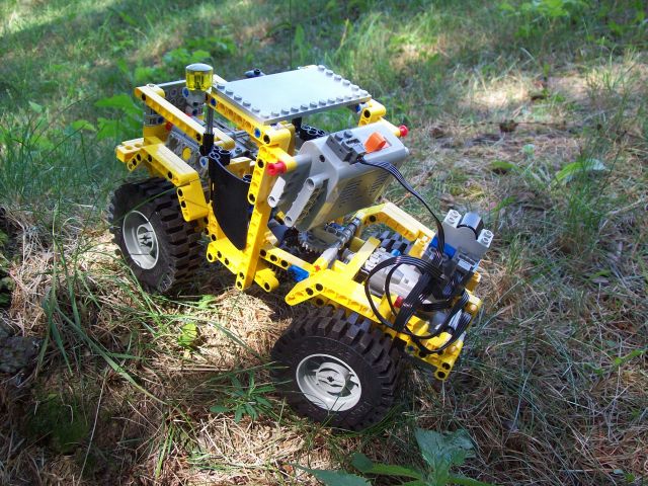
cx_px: 324
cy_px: 243
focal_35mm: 36
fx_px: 674
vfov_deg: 39.7
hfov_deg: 51.4
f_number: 2.7
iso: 80
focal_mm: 6
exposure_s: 1/145
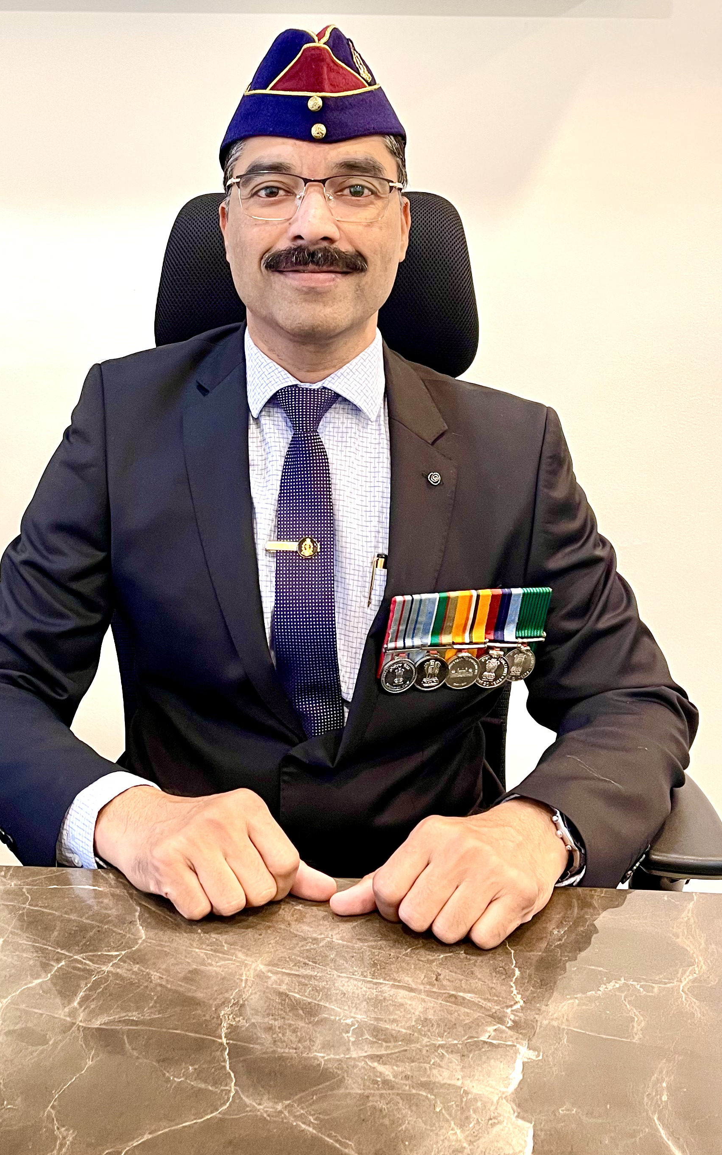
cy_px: 436
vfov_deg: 47.8
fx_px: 1291
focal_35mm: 41
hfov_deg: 31.1
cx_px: 282
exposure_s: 1/59
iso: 160
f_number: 1.6
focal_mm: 5.1
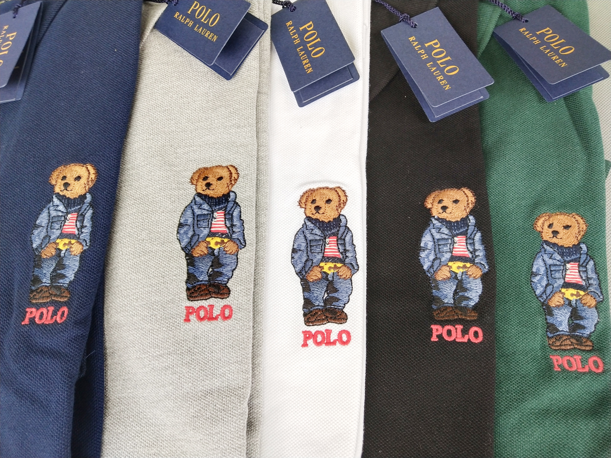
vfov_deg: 46.8
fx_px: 530
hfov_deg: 60.0
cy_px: 229
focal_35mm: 30
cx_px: 306
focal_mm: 3.95
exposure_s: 1/100
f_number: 1.8
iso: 65
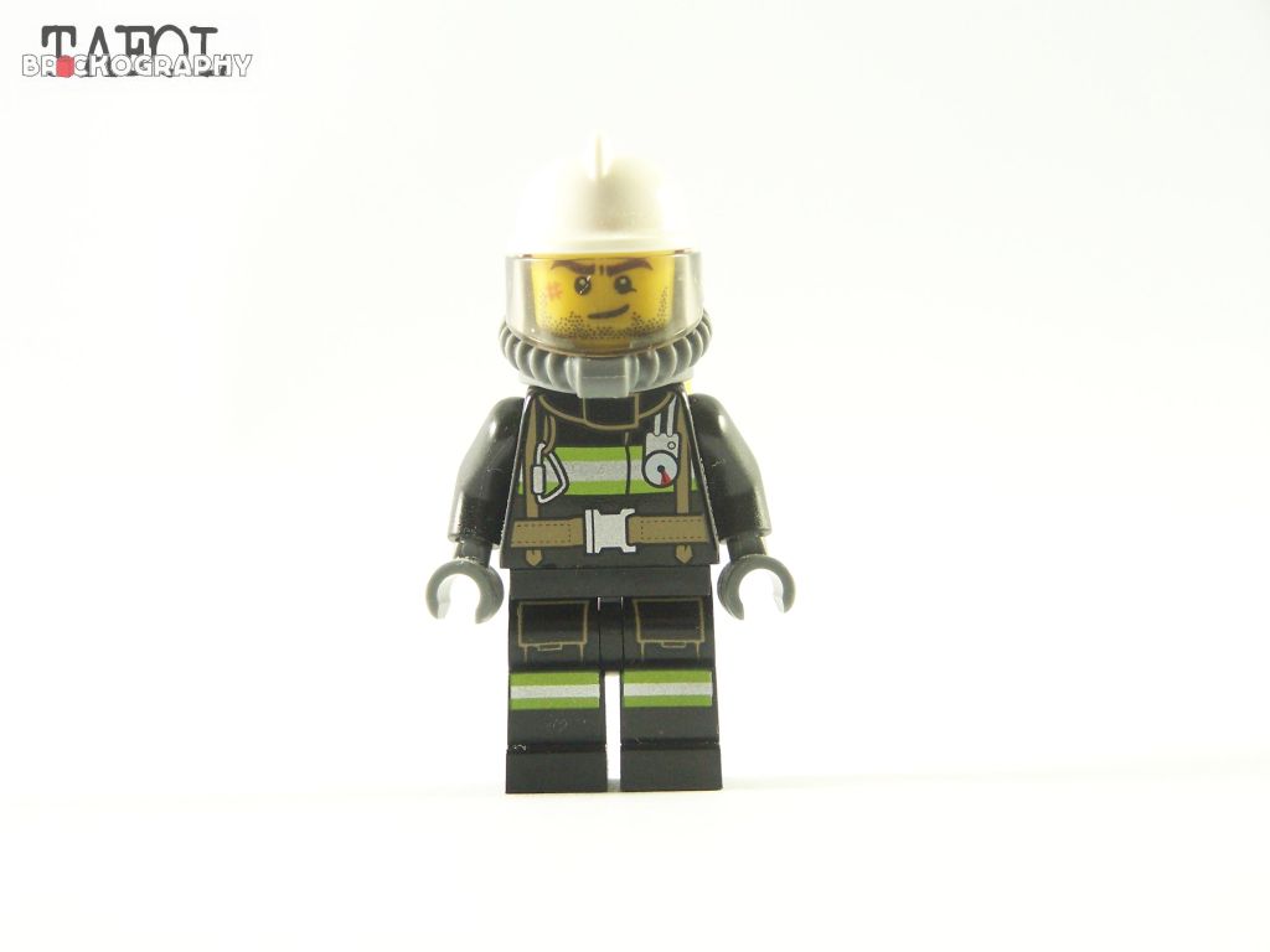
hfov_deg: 18.7
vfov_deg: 14.1
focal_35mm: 105
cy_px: 476
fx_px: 3852
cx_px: 635
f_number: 3.2
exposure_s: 1/30
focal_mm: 17.5
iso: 200
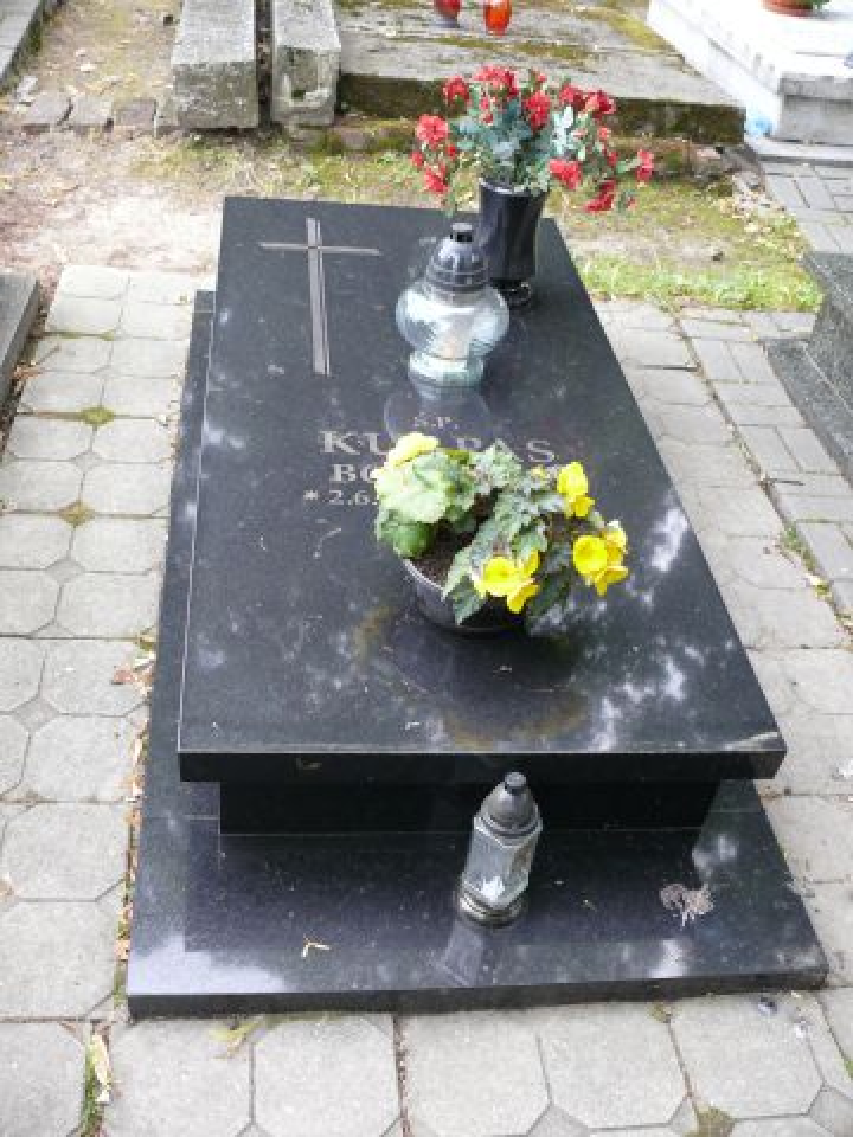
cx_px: 426
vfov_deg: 52.6
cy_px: 568
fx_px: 1150
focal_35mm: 35
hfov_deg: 40.7
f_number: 2.8
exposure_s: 1/60
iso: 100
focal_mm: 7.4
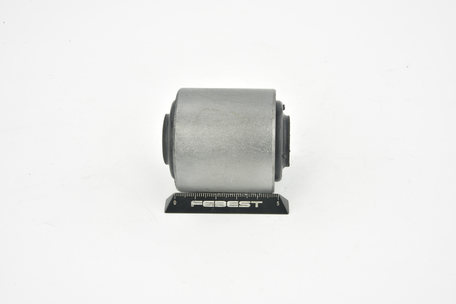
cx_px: 228
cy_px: 152
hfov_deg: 33.4
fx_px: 760
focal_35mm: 60
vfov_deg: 22.6
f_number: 29
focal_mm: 60
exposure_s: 1/2
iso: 64
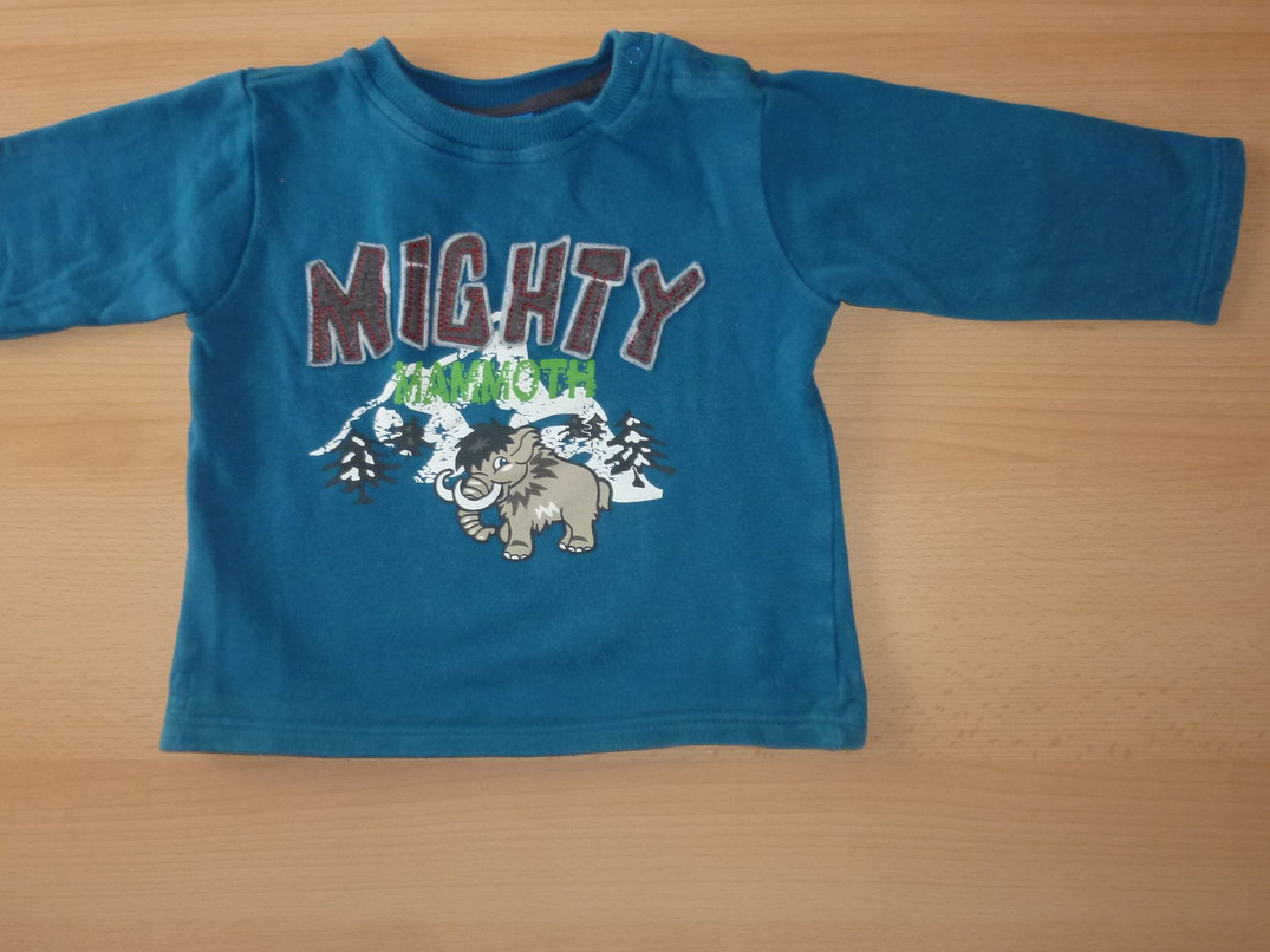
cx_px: 535
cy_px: 404
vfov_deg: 45.3
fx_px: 1137
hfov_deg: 58.1
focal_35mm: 31
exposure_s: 1/30
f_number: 3.3
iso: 160
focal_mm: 4.5
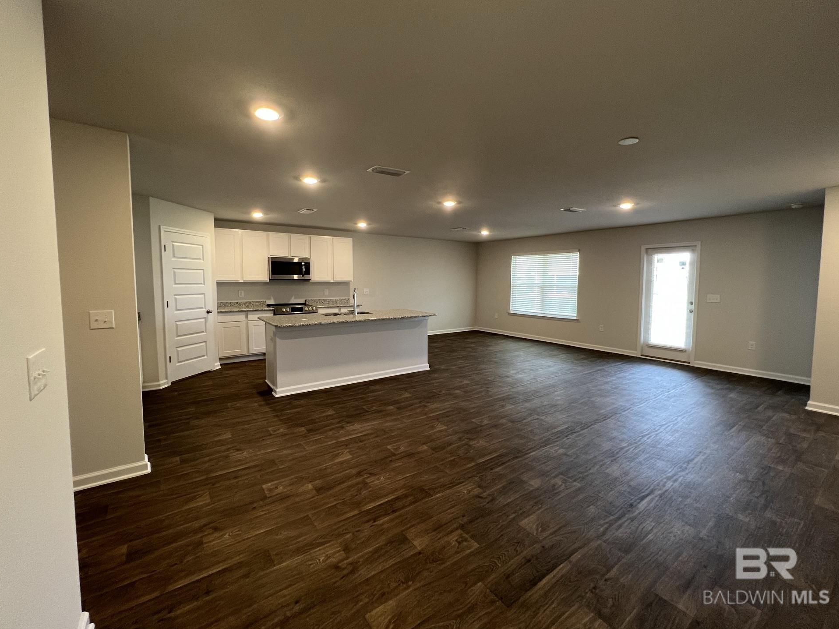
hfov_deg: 102.1
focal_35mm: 14
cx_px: 425
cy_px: 302
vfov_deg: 85.6
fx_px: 339
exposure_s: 1/60
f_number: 1.8
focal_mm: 1.57
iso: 160
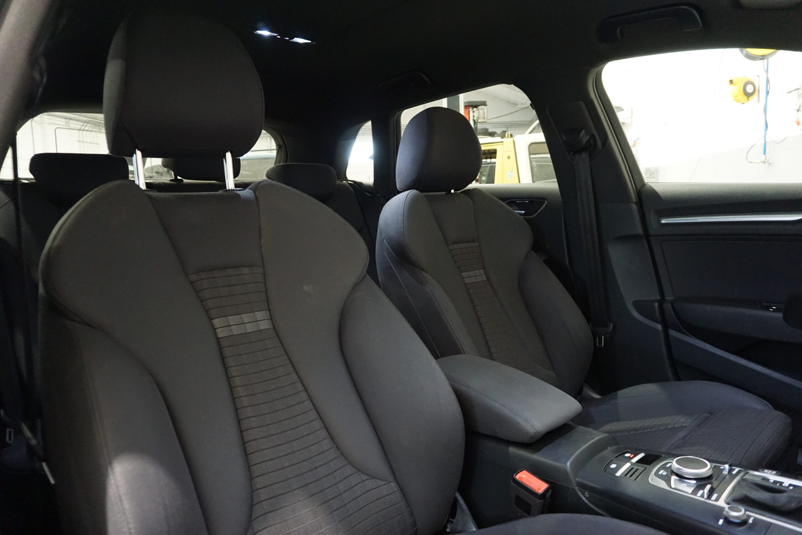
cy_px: 268
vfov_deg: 53.1
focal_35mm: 24
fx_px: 535
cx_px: 401
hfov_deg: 73.7
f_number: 3.5
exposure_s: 1/15
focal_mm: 16
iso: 3200
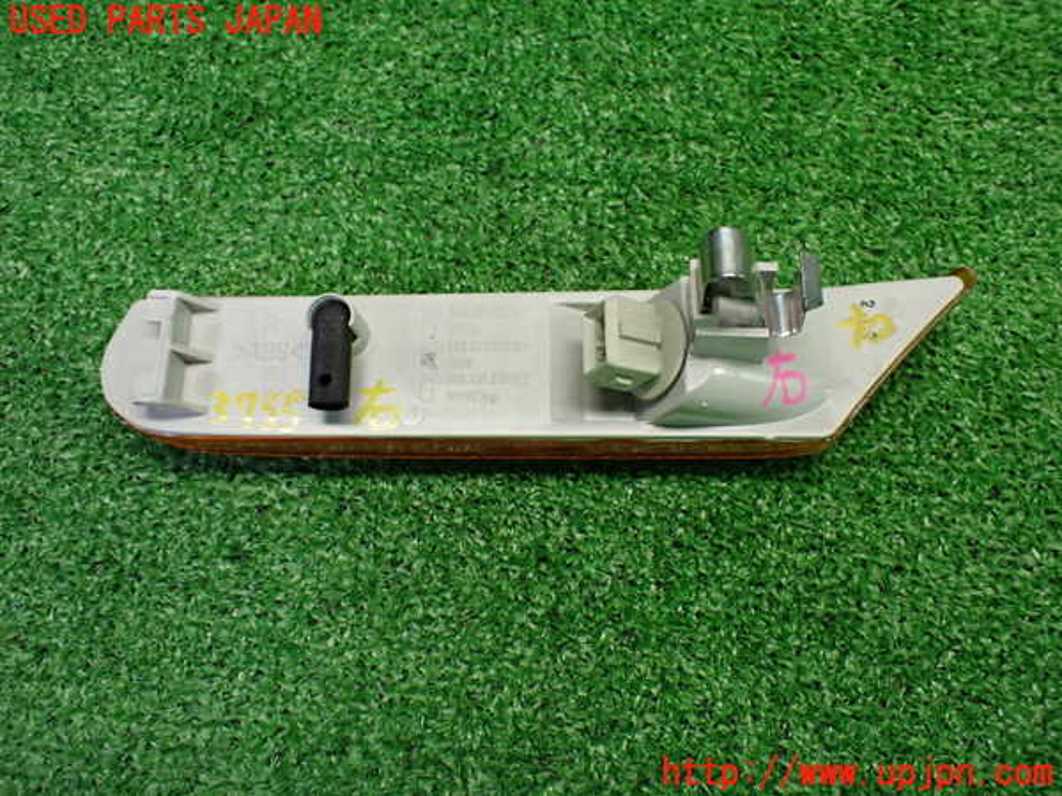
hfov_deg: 60.0
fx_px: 920
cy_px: 398
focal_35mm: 30
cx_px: 531
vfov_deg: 46.8
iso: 500
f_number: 2.3
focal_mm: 5.4
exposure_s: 1/125
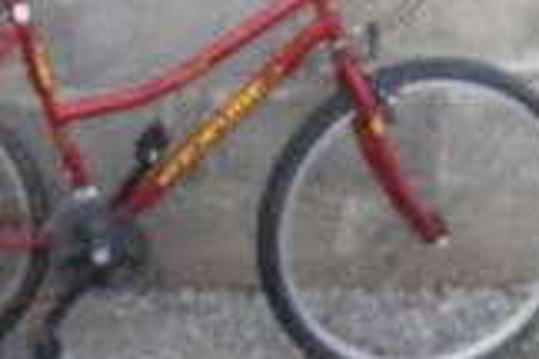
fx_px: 1108
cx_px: 133
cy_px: 93
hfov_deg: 27.0
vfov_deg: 18.3
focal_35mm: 74
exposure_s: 1/125
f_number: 3
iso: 80
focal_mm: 4.2
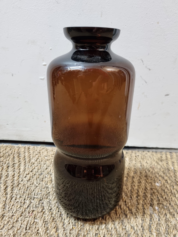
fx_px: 178
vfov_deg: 67.3
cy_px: 118
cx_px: 89
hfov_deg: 53.1
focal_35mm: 26
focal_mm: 5.4
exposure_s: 1/50
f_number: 1.8
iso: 500
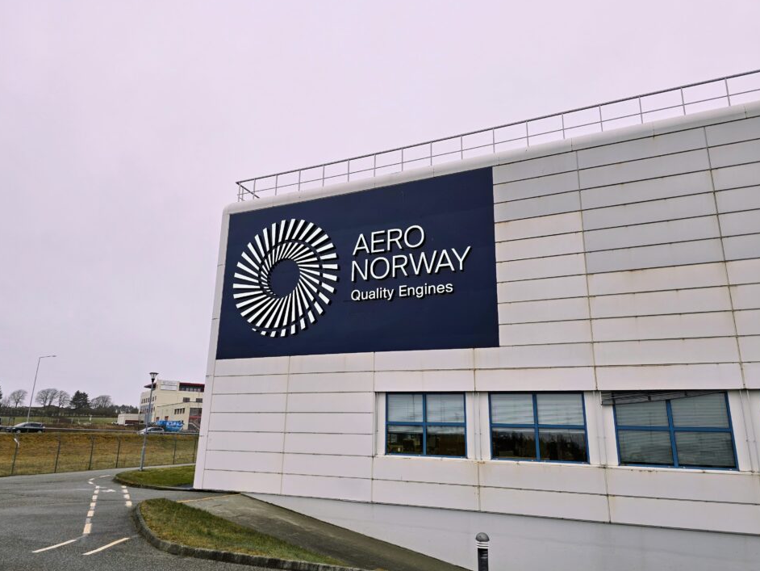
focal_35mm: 25
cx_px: 357
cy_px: 287
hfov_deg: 69.3
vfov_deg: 54.9
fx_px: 549
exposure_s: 1/214
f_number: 1.7
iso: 12
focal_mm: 6.3
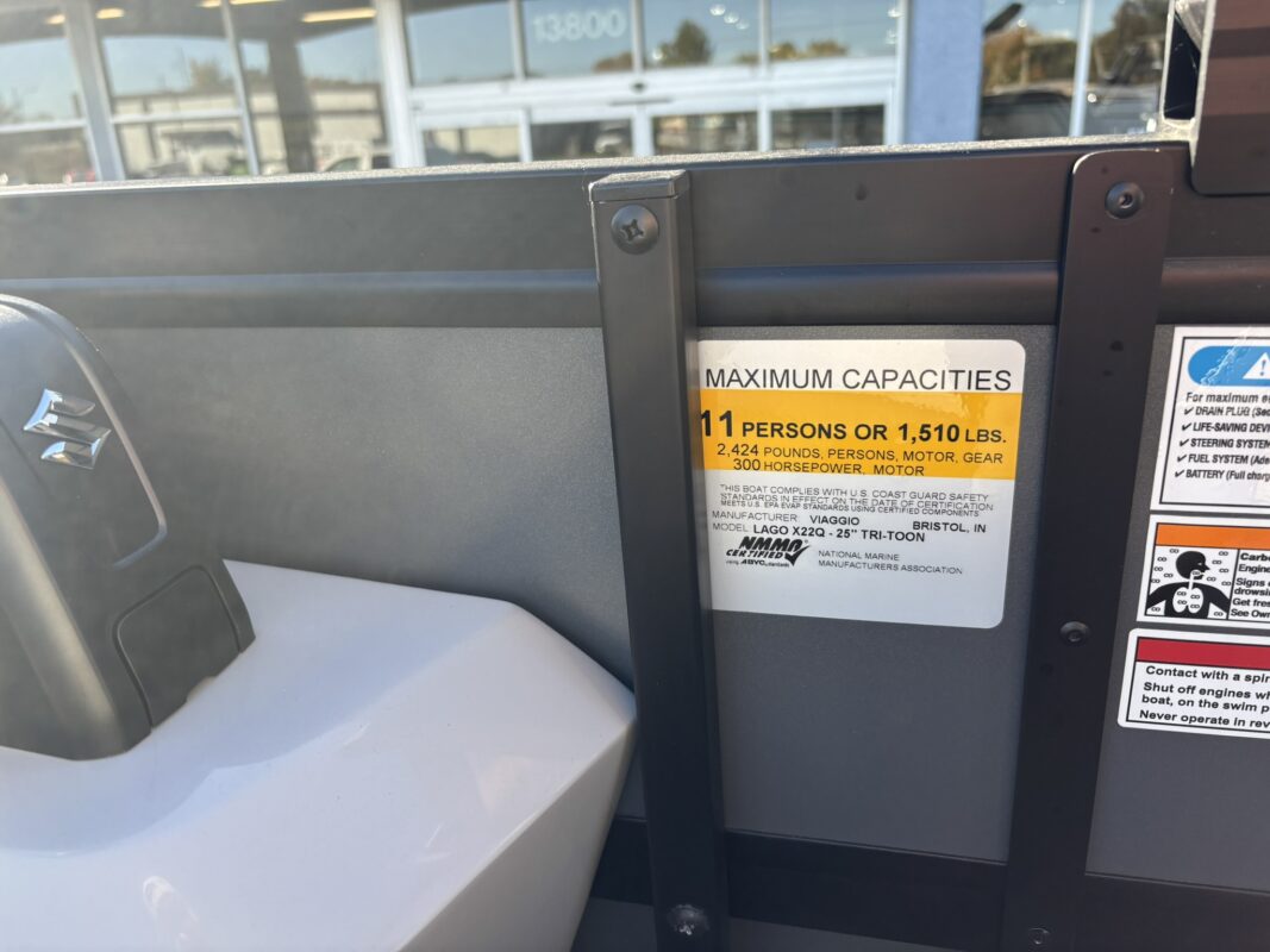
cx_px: 635
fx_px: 954
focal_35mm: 26
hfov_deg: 67.3
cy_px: 476
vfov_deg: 53.1
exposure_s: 1/408
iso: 50
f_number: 1.6
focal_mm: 5.96
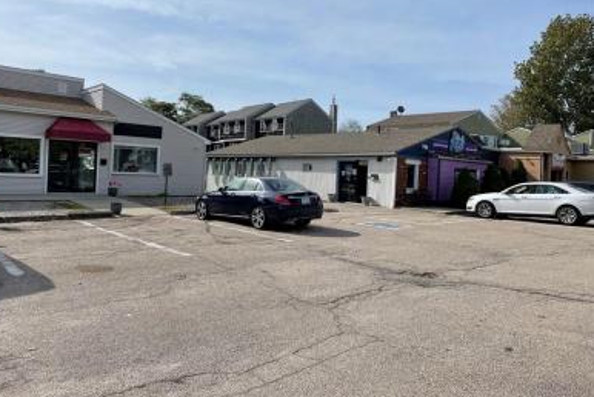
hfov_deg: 65.4
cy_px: 171
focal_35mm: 28
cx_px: 288
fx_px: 462
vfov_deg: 46.3
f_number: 1.6
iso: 32
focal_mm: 4.2
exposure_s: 1/6135
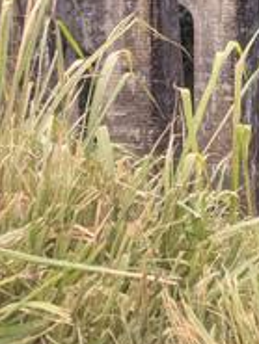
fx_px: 827
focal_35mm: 83
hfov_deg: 16.6
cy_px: -50
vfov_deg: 22.0
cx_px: 356
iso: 392
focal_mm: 6.81
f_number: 1.85
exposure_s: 1/273
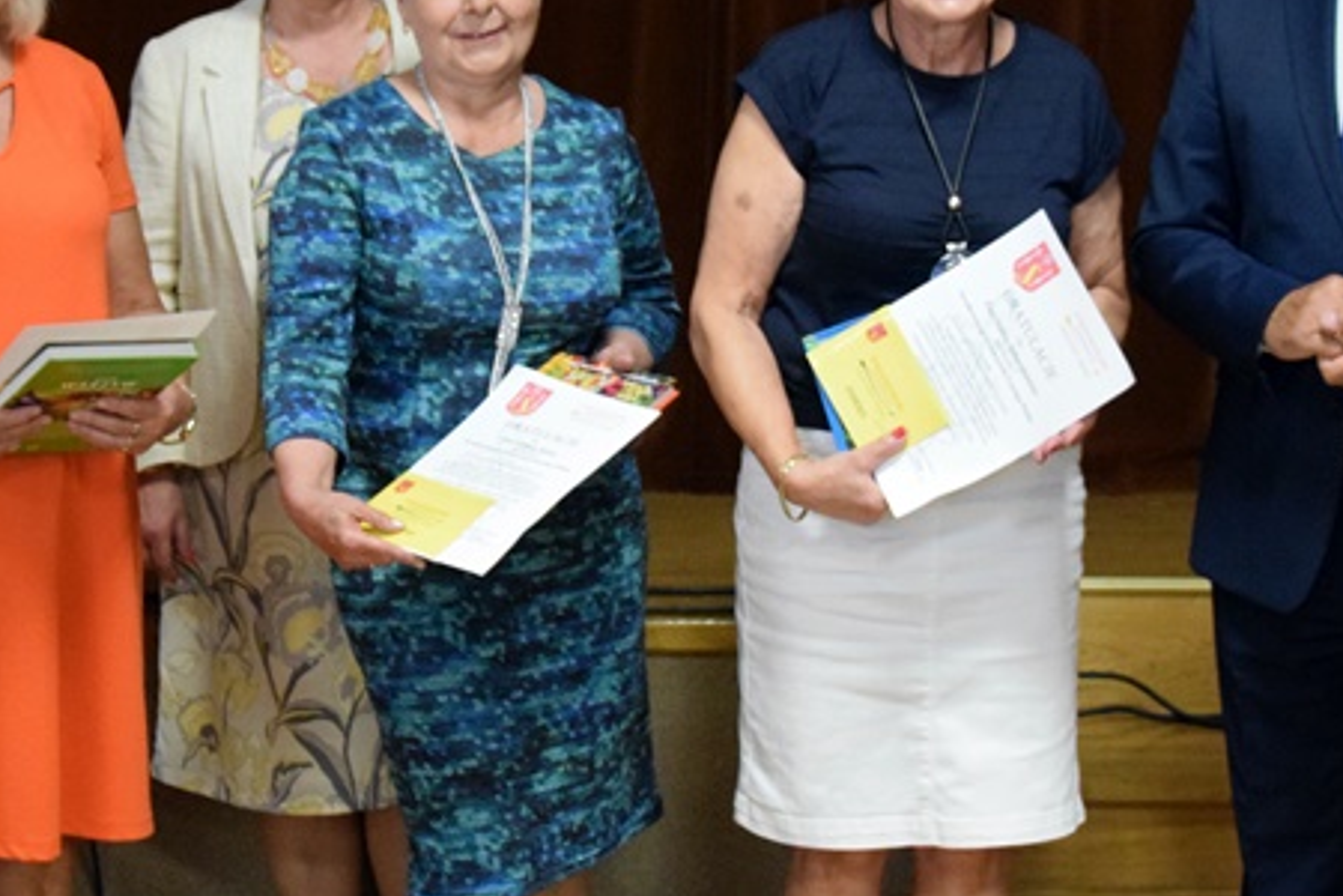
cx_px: 648
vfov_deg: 15.2
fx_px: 3357
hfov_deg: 22.6
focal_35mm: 90
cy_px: 391
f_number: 4.5
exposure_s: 1/100
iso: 5000
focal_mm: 30
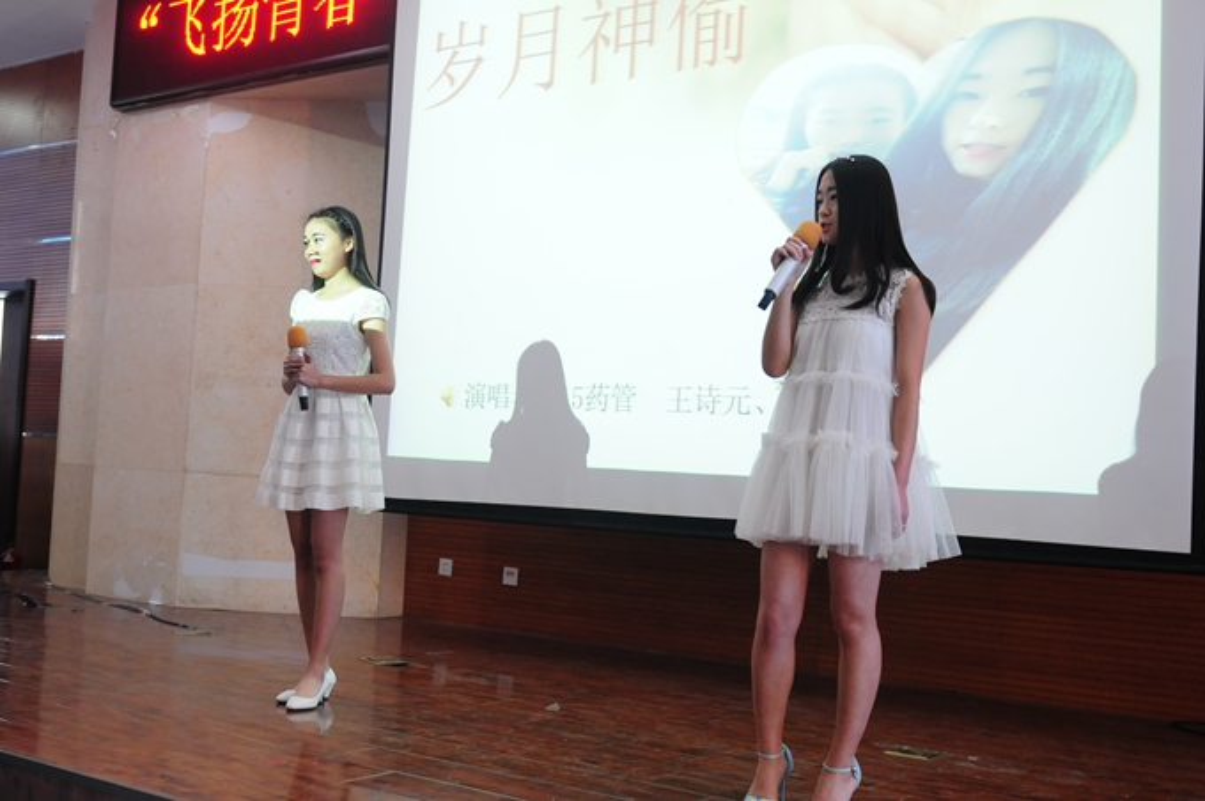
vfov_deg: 31.8
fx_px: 1404
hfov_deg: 46.4
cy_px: 400
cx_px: 602
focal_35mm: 42
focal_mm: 28
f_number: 2.8
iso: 800
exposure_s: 1/60
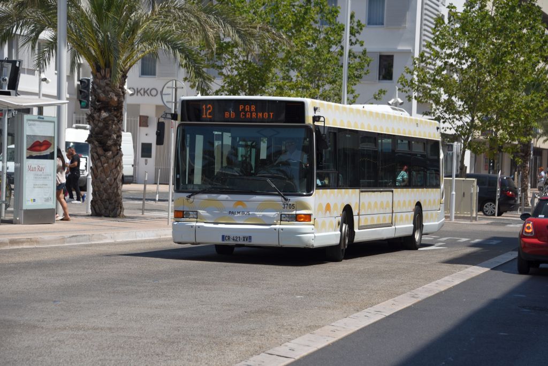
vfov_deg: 11.8
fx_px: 1767
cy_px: 183
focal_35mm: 116
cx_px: 274
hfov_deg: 17.6
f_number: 6.3
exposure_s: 1/640
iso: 100
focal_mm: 116
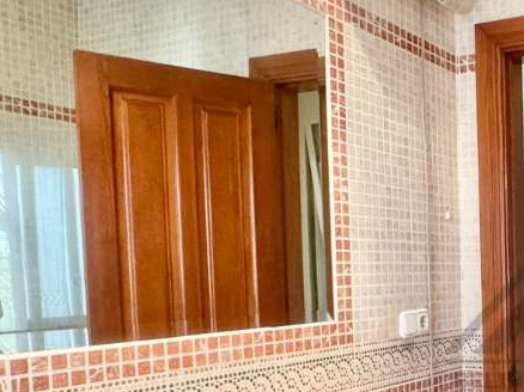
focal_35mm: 48
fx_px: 726
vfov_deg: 29.5
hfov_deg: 34.9
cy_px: 321
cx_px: 557
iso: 320
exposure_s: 1/100
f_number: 2.2
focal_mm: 2.22
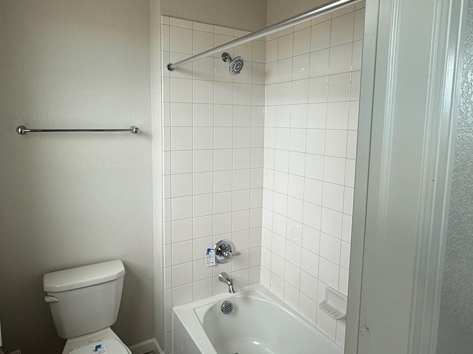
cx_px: 227
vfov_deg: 58.7
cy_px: 157
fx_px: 314
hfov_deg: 73.9
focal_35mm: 23
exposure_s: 1/99
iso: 80
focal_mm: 2.22
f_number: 2.2
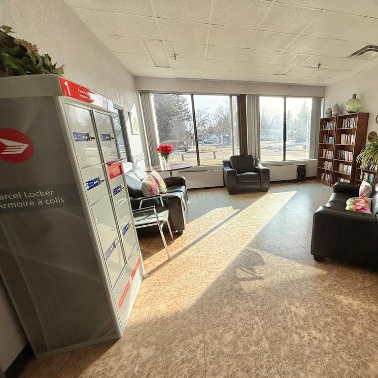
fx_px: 210
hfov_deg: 80.5
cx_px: 259
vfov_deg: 84.0
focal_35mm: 17
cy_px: 193
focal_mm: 2.22
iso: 50
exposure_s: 1/638
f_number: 2.2
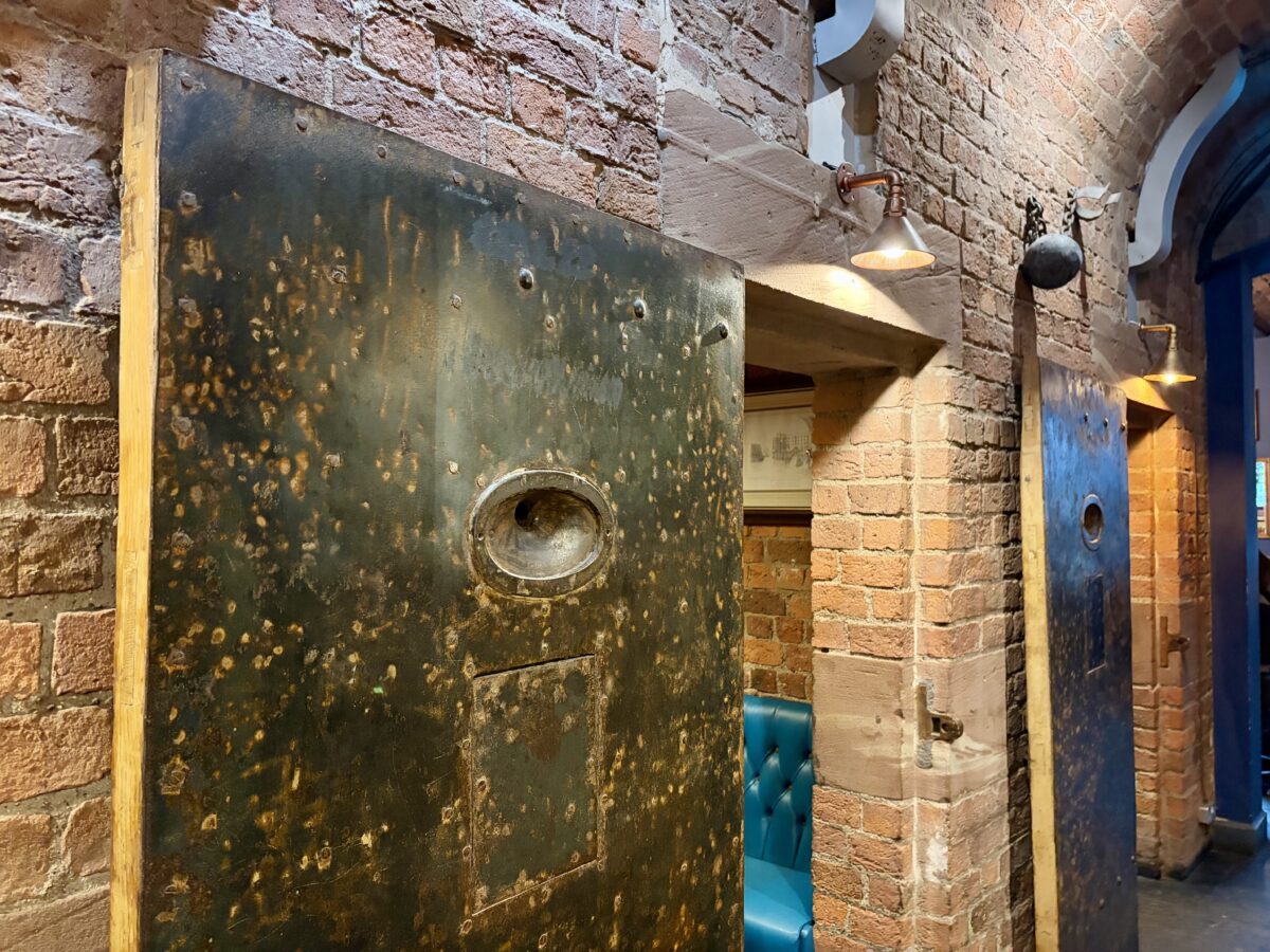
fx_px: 954
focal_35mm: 26
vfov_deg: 53.1
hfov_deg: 67.3
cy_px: 476
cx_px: 635
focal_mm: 5.96
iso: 500
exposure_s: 1/25
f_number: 1.6
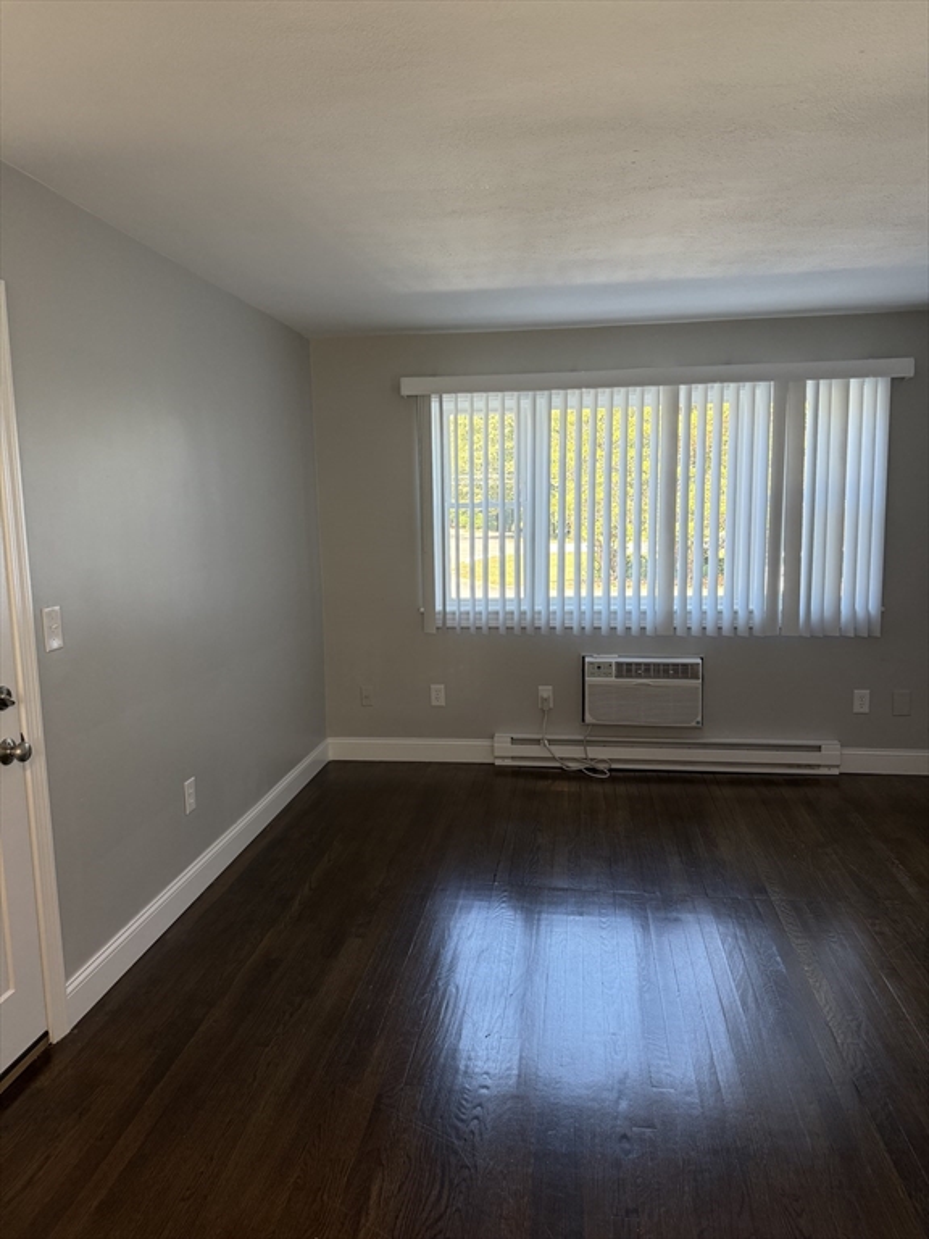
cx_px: 464
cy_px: 620
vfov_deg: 71.6
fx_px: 859
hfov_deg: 56.8
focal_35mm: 24
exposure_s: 1/120
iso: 160
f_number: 1.78
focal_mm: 6.76
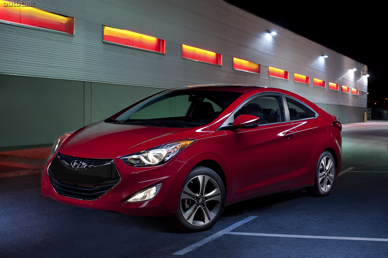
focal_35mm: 50
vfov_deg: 27.0
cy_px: 129
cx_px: 194
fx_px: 539
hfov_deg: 39.6
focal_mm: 50
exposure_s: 2
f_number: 8
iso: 200
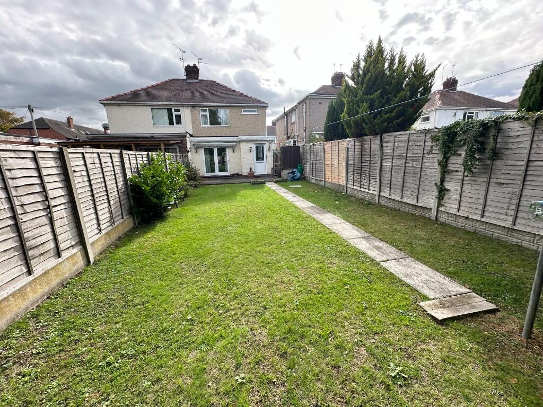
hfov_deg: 102.1
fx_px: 220
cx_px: 272
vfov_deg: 85.7
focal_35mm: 14
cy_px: 204
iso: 40
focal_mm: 2.22
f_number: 2.2
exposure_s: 1/487
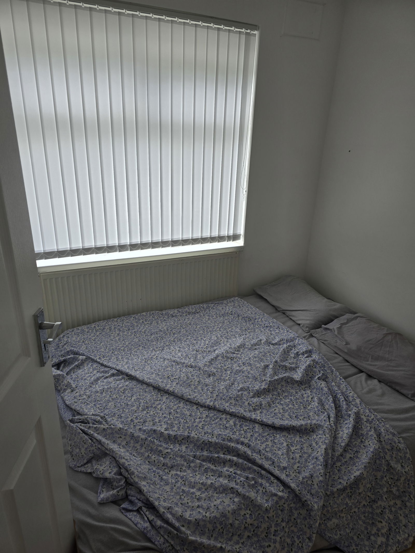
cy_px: 276
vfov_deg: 73.9
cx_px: 208
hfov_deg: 58.9
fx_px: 368
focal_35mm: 23
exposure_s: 1/180
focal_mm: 6.3
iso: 40
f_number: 1.7
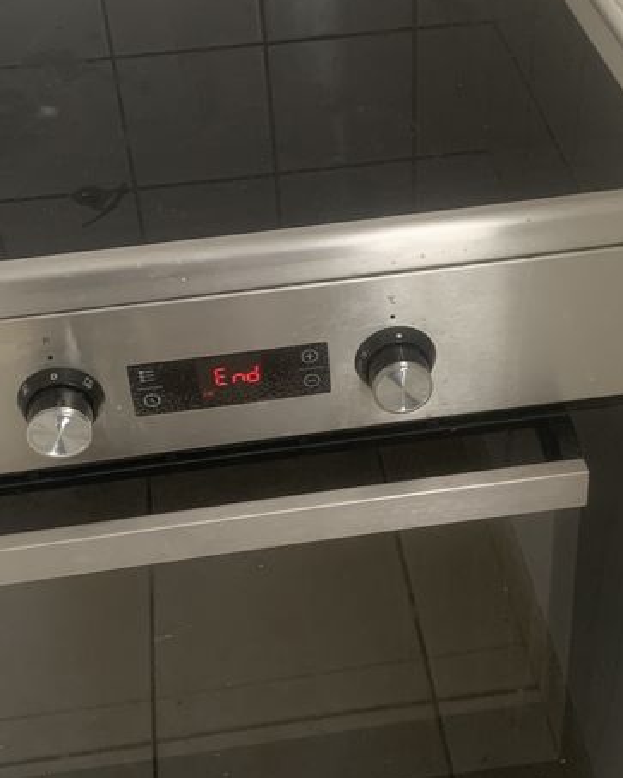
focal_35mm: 56
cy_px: 352
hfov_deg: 27.2
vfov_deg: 33.5
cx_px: 342
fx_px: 1289
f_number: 1.8
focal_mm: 4.25
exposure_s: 1/60
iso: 250
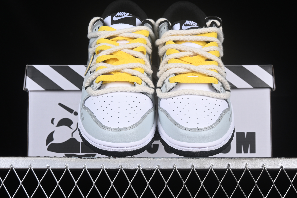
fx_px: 619
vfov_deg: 18.2
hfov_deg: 27.0
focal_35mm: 75
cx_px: 148
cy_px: 99
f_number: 8
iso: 160
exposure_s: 1/80
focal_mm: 50
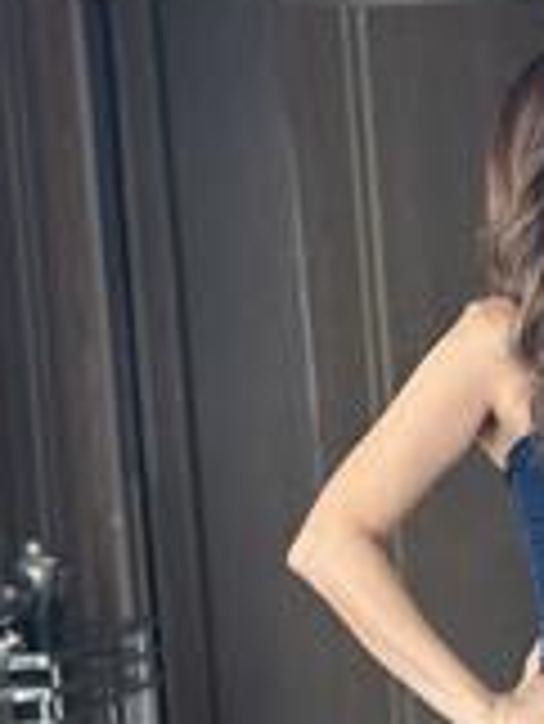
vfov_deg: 12.8
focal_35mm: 151
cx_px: 665
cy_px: 854
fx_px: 3160
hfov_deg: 9.7
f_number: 1.78
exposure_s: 1/121
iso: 125
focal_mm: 6.86
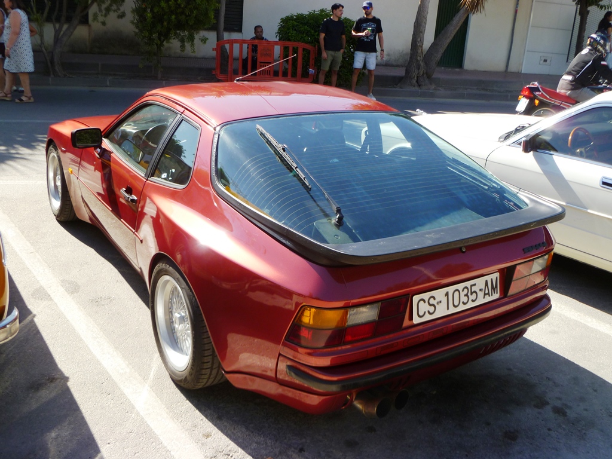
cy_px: 230
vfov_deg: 44.2
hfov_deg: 56.8
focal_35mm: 32
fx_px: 566
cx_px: 306
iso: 80
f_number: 3.5
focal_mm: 5.7
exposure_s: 1/320
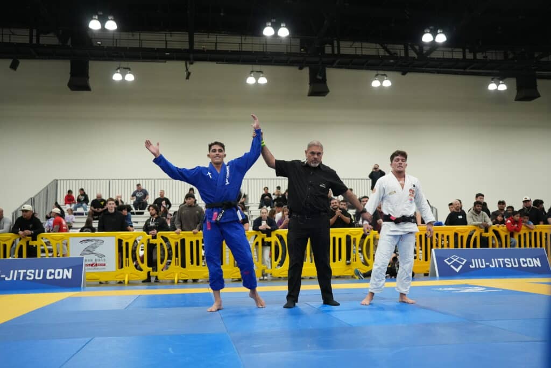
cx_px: 276
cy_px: 184
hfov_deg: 53.1
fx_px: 551
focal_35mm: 36
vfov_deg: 36.9
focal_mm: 36
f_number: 2.2
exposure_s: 1/1000
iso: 5000
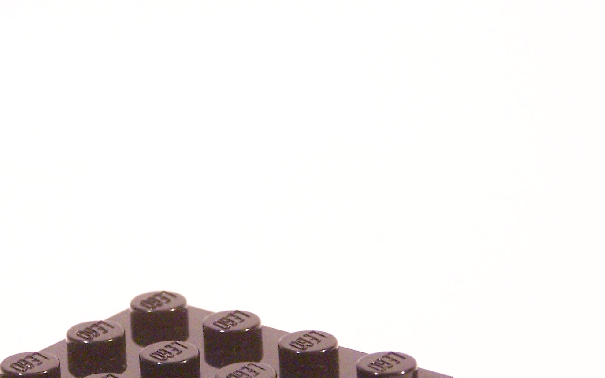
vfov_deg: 7.0
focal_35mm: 187
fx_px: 3083
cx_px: 175
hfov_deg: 11.2
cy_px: 290
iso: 400
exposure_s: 1/45
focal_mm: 15.6
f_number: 3.2
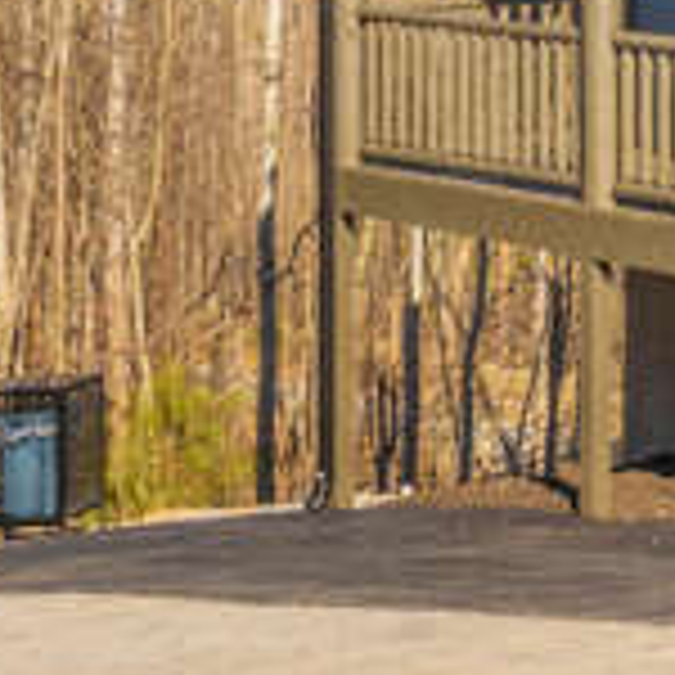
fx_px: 3067
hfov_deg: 11.5
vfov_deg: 12.0
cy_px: -356
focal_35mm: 139
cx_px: 1300
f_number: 9
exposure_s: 1/125
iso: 100
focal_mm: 32
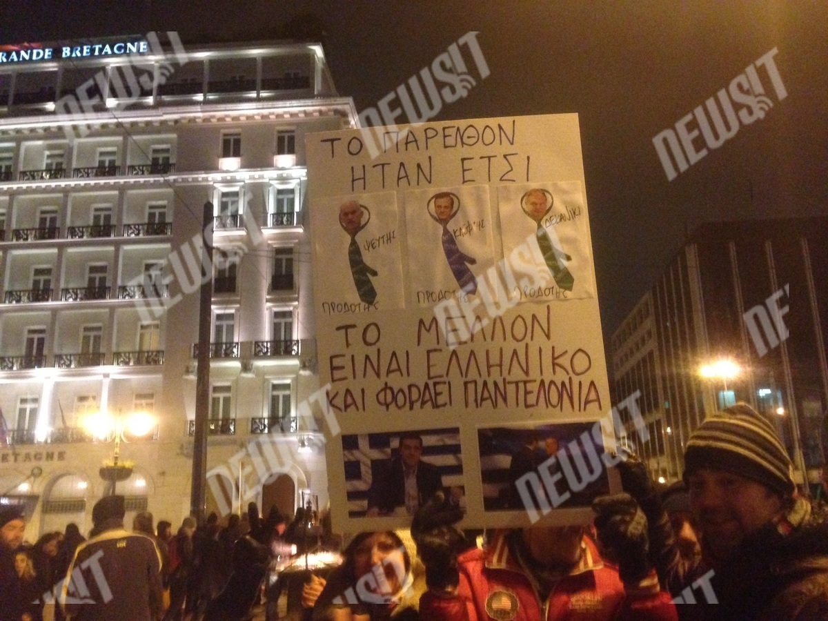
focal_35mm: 33
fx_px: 789
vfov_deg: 42.9
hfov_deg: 55.4
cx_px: 414
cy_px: 310
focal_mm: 4.12
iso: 800
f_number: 2.4
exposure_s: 1/15
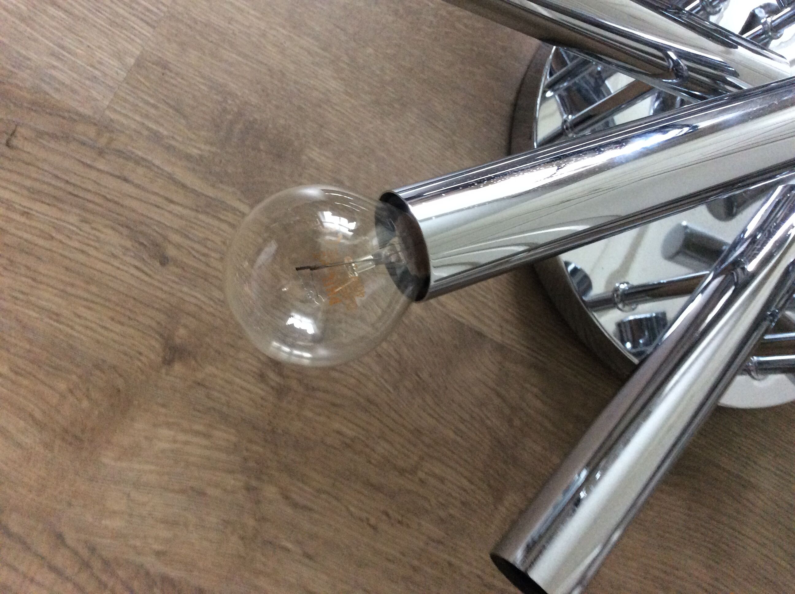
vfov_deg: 44.1
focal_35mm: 32
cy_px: 297
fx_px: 734
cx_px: 398
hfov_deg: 56.9
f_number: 2.4
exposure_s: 1/25
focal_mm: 3.3
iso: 200
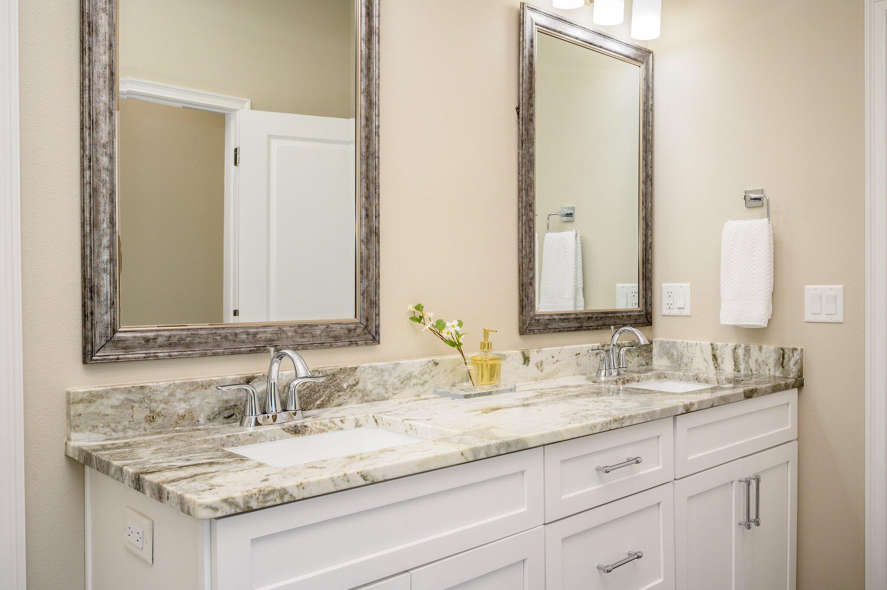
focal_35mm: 29
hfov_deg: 63.7
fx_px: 714
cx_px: 444
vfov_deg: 44.9
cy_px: 295
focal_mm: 29
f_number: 9
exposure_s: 1/60
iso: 320
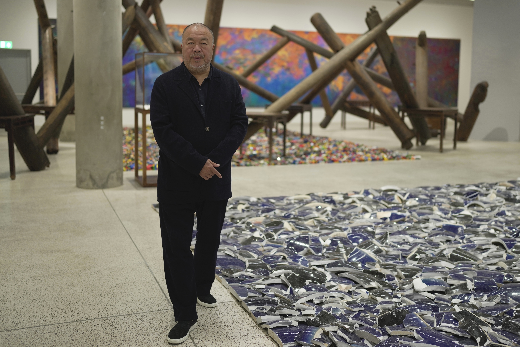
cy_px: 174
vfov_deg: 37.9
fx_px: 506
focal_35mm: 35
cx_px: 260
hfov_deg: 54.4
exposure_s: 1/100
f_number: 1.4
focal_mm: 35
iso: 250
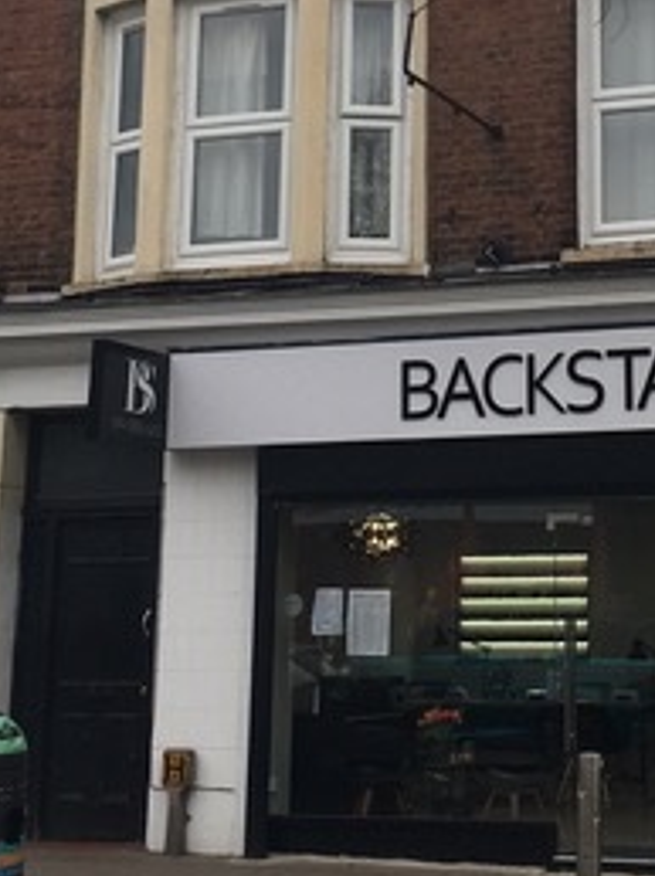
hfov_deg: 20.0
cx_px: 584
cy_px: 265
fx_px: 1820
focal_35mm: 72
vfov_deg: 26.8
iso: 25
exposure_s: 1/223
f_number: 2.2
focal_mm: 4.15
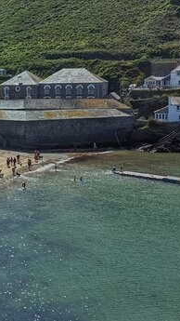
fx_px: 458
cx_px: -5
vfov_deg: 38.4
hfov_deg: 21.4
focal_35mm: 54
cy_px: 137
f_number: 1.85
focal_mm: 6.81
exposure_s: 1/3774
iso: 45
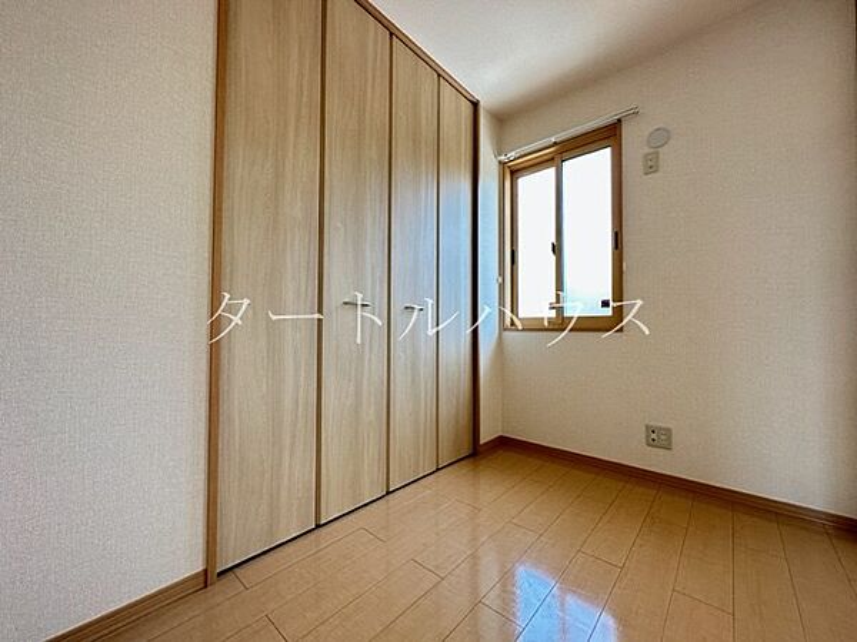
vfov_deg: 85.7
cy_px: 321
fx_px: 347
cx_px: 428
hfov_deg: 102.1
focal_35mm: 14
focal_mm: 2.22
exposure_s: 1/120
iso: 160
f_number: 2.2
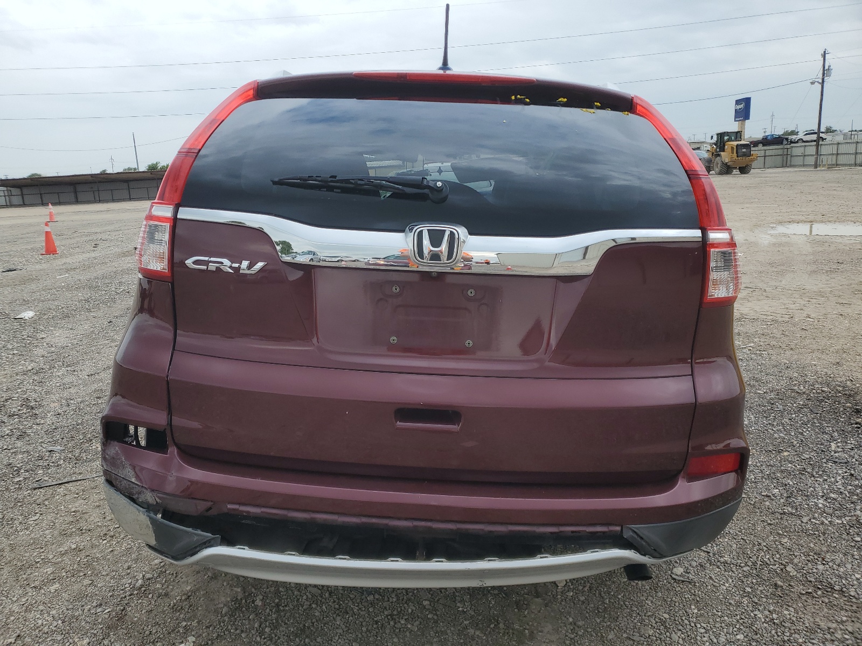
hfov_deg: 67.3
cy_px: 323
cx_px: 431
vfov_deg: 53.1
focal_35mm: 26
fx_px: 647
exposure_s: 1/1000
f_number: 1.5
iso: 50
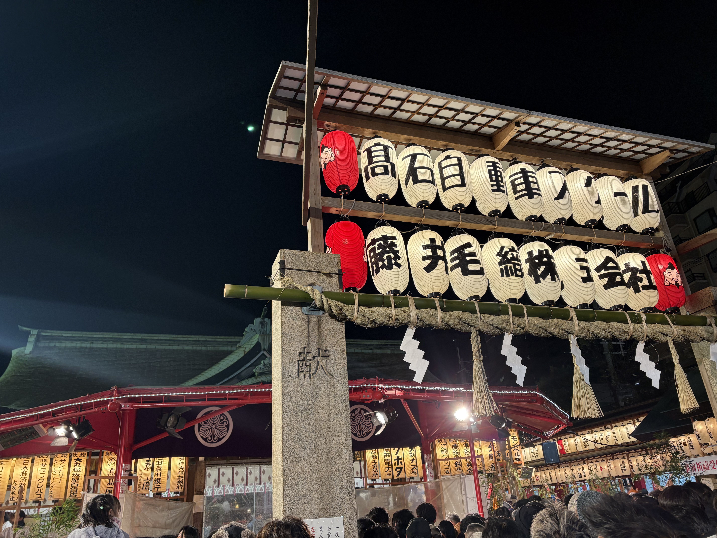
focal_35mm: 26
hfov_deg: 67.3
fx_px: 539
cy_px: 269
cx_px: 358
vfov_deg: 53.1
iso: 100
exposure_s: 1/60
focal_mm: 5.96
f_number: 1.6
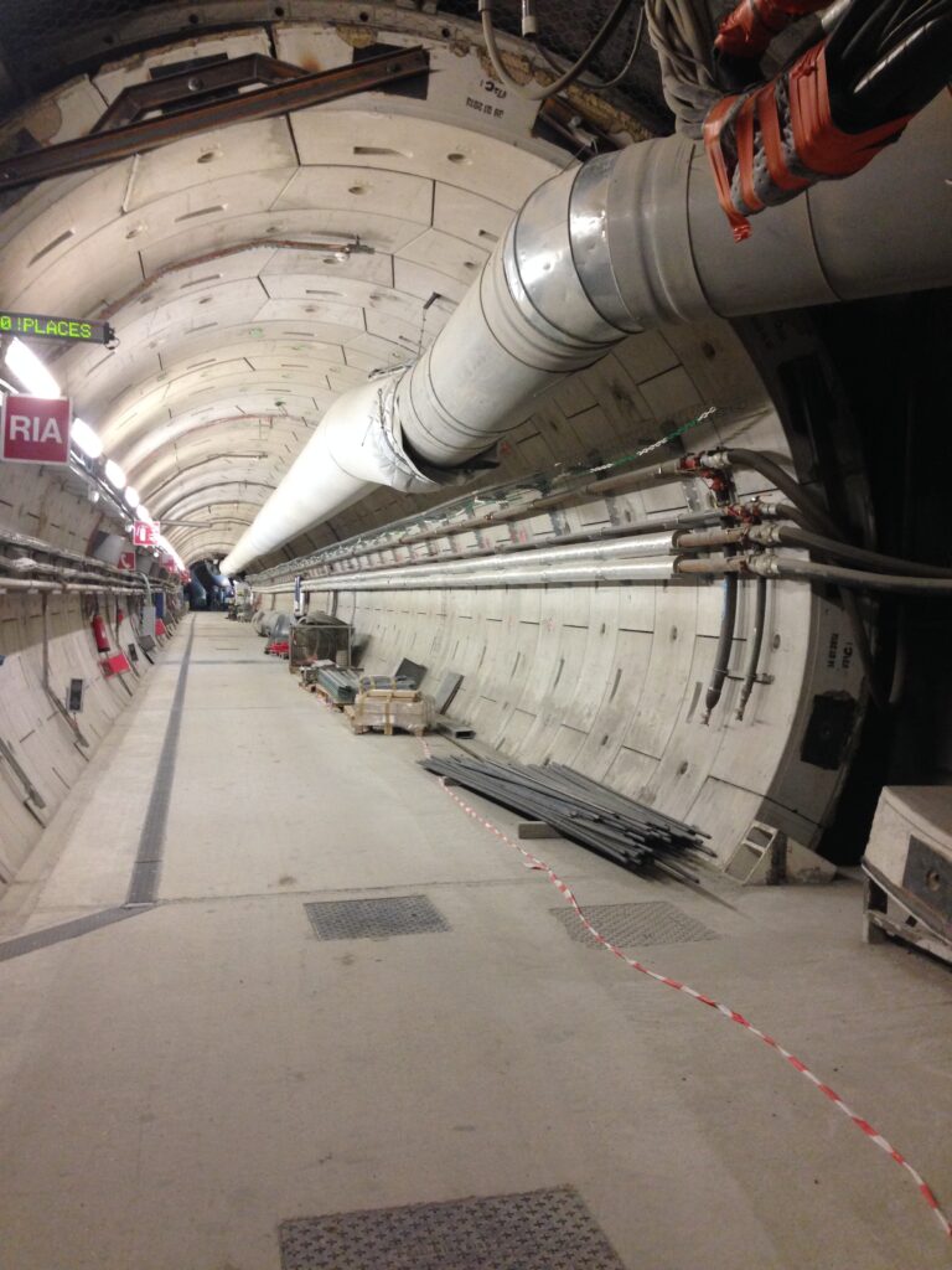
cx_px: 476
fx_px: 1210
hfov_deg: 42.9
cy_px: 635
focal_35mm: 33
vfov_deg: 55.4
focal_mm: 4.12
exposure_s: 1/20
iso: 160
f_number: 2.4
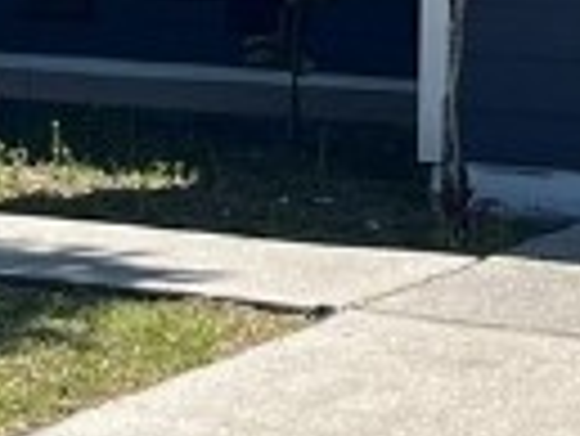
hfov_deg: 9.6
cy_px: -724
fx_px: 3455
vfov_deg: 6.7
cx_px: 265
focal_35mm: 206
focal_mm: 5.1
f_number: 1.6
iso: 50
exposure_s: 1/3049
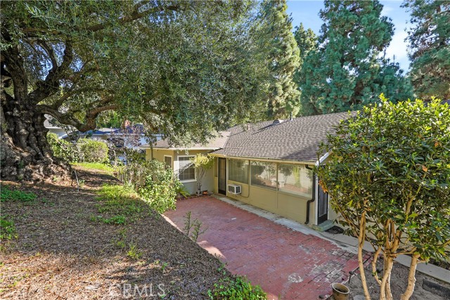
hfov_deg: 96.7
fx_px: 200
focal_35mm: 16
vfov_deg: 73.8
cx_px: 225
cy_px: 150
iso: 100
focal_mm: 16
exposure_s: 1/125
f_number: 7.1
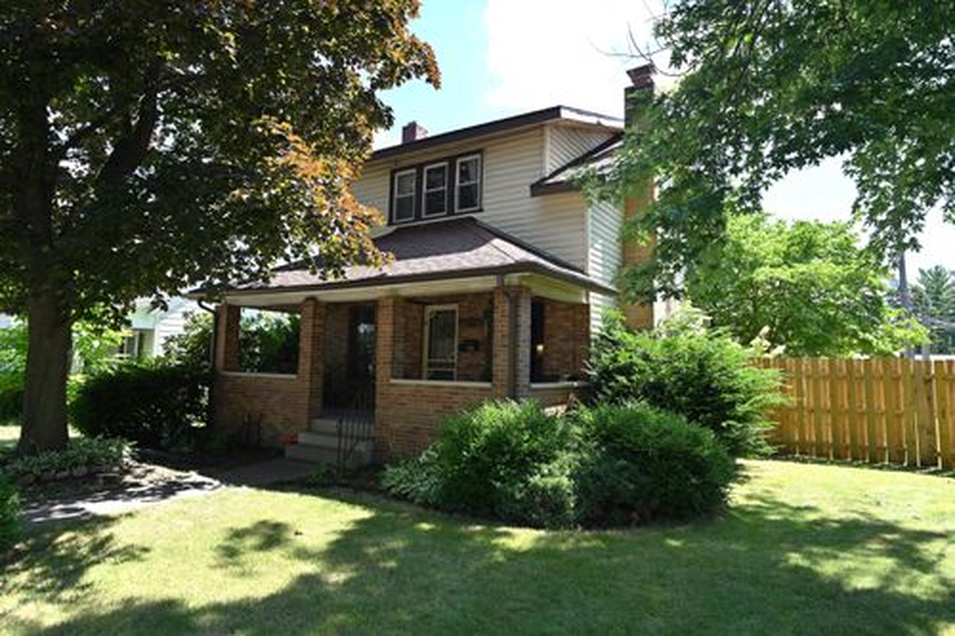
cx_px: 478
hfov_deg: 81.2
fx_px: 557
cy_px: 318
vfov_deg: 59.5
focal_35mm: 21
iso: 160
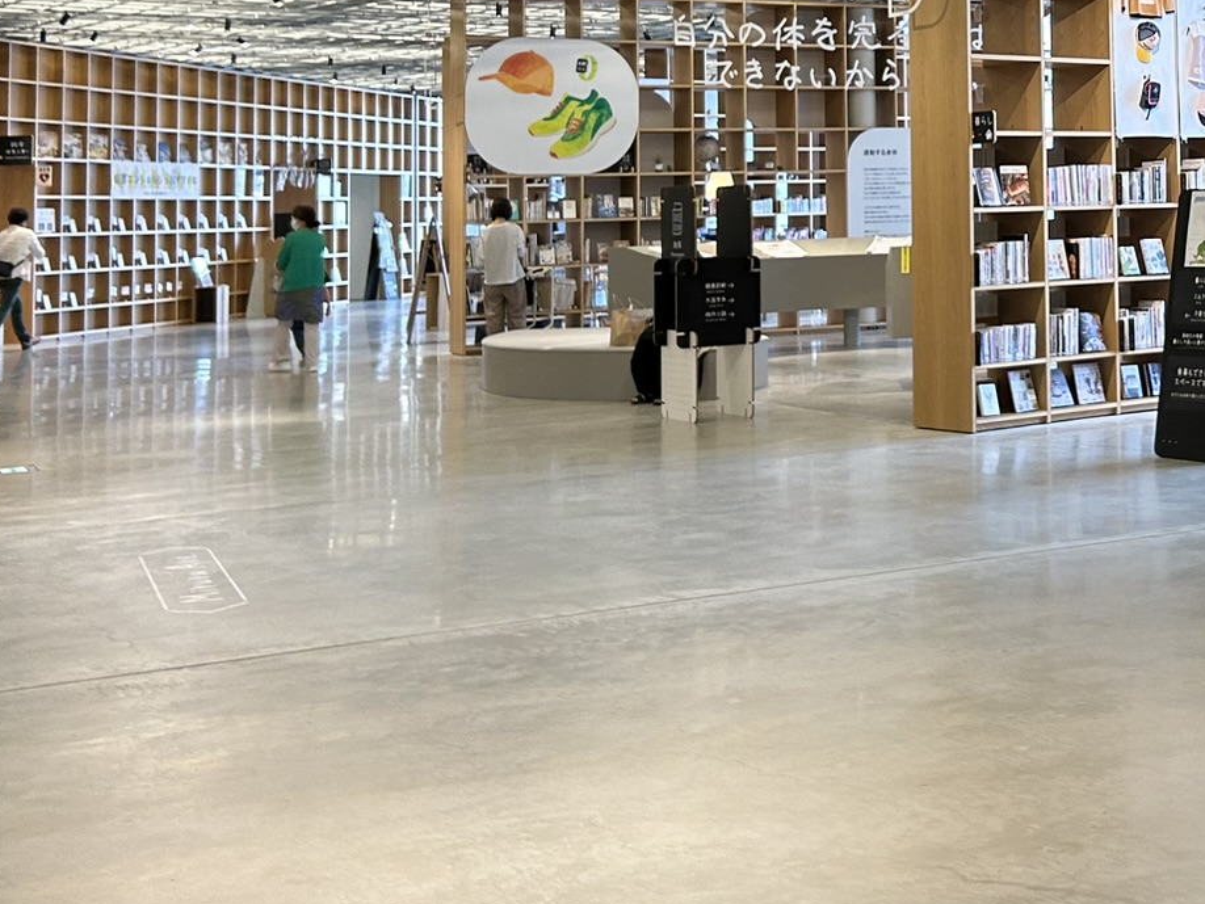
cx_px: 1167
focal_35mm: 58
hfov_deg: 31.1
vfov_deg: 24.4
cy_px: 71
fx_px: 2020
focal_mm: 5.7
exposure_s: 1/100
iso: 100
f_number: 1.5
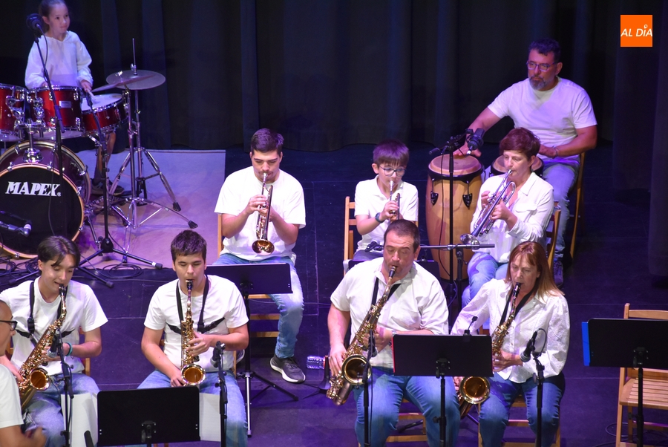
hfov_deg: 12.2
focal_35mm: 168
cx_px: 334
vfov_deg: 8.2
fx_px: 3120
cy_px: 224
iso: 1100
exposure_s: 1/60
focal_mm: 112
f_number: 5.6
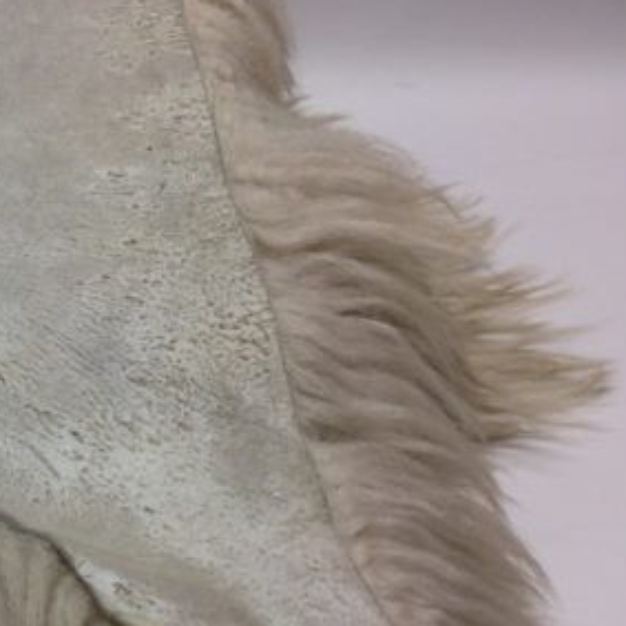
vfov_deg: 25.2
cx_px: -175
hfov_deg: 22.8
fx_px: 1391
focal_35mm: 68
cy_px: 437
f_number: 2.2
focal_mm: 4.15
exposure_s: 1/50
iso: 40
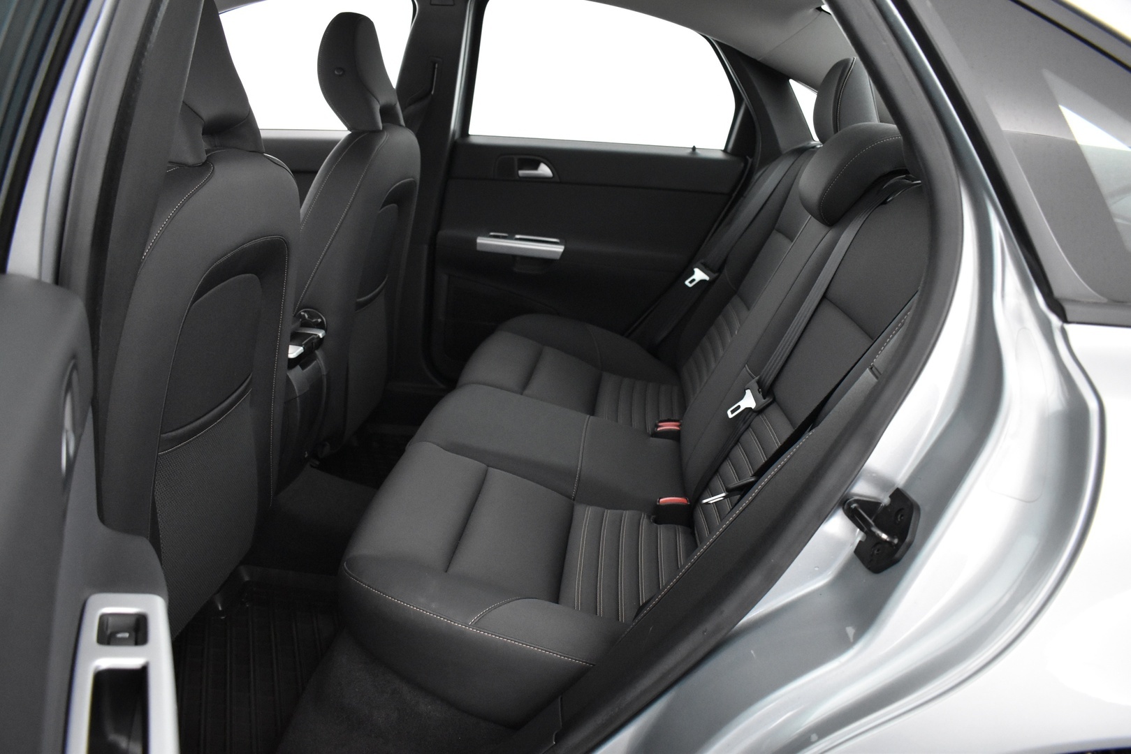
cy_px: 377
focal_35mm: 27
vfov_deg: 47.9
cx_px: 566
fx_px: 848
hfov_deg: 67.4
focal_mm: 18
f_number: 3.5
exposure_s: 1/50
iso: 3200
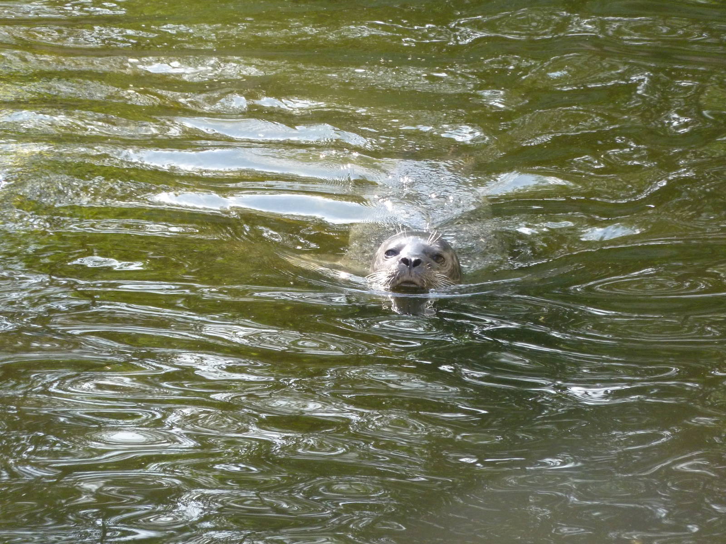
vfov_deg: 5.7
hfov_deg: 7.6
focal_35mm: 260
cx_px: 363
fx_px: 5453
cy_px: 272
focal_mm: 42.6
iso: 320
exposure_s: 1/400
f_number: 4.7
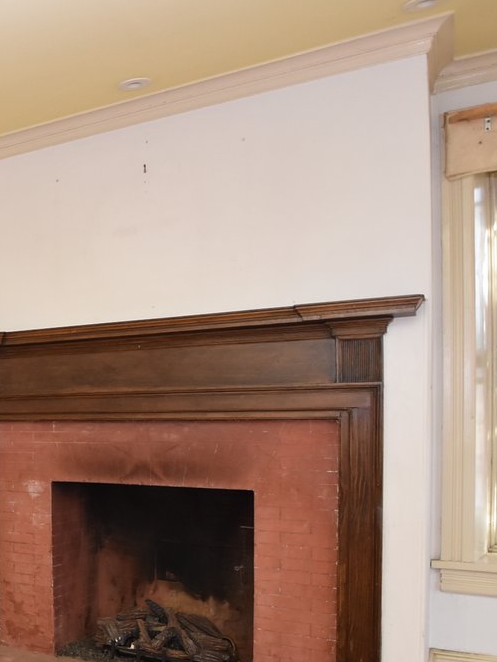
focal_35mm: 37
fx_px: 708
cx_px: -257
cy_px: 430
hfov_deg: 26.9
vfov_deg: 49.4
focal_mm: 10
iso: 900
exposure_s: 1/60
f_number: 4
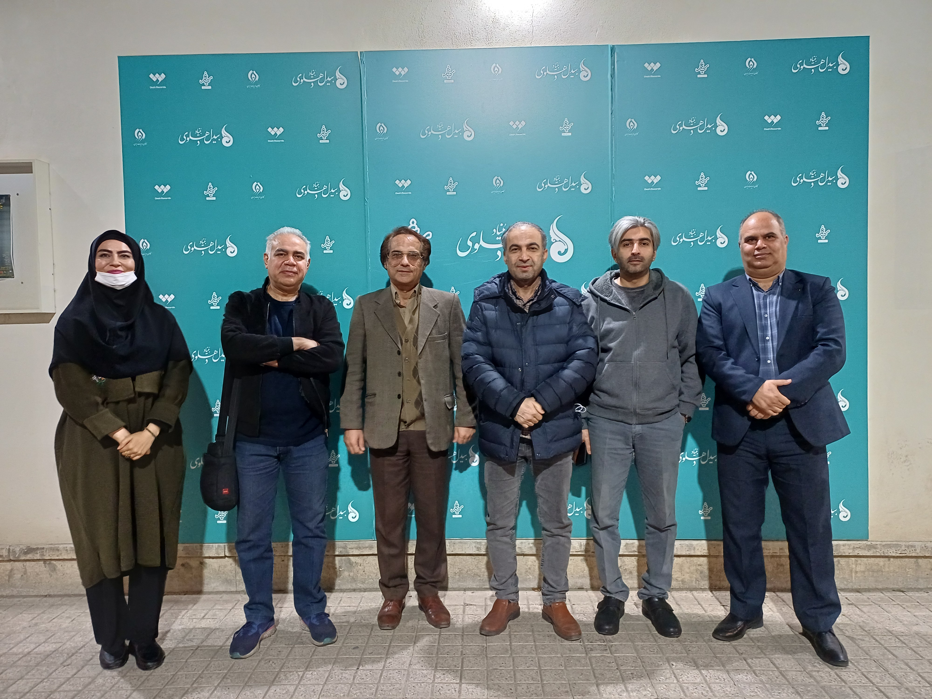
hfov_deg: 69.4
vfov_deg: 54.9
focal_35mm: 25
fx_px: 673
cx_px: 466
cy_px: 350
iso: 400
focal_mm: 4.65
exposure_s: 1/33.3
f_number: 1.8
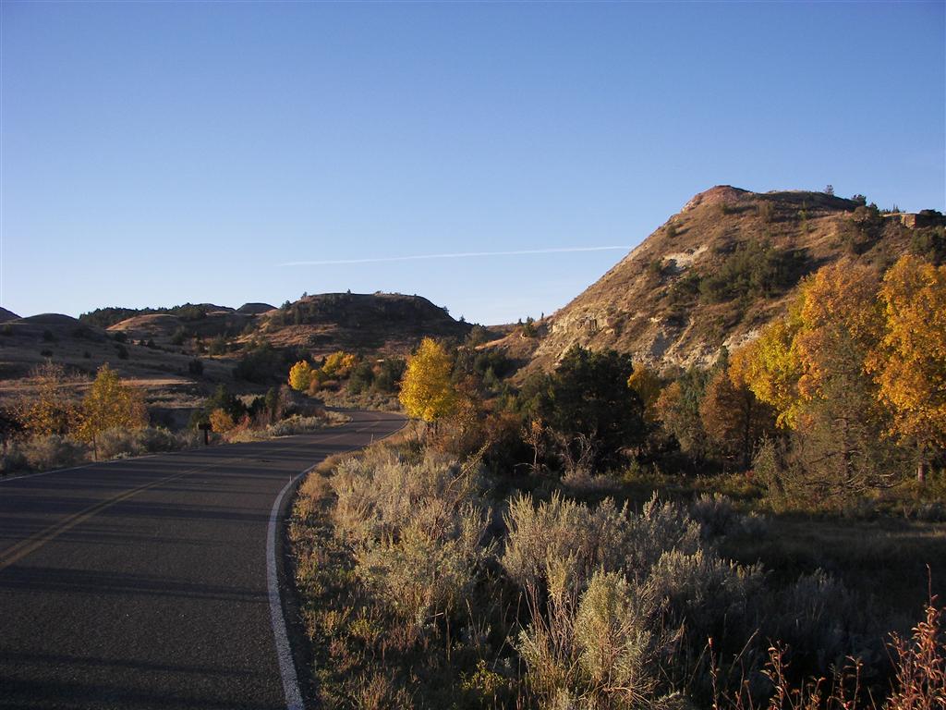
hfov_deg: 51.4
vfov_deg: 39.7
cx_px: 473
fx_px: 984
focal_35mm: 36
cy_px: 355
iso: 64
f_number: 2.8
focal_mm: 6
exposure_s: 1/500
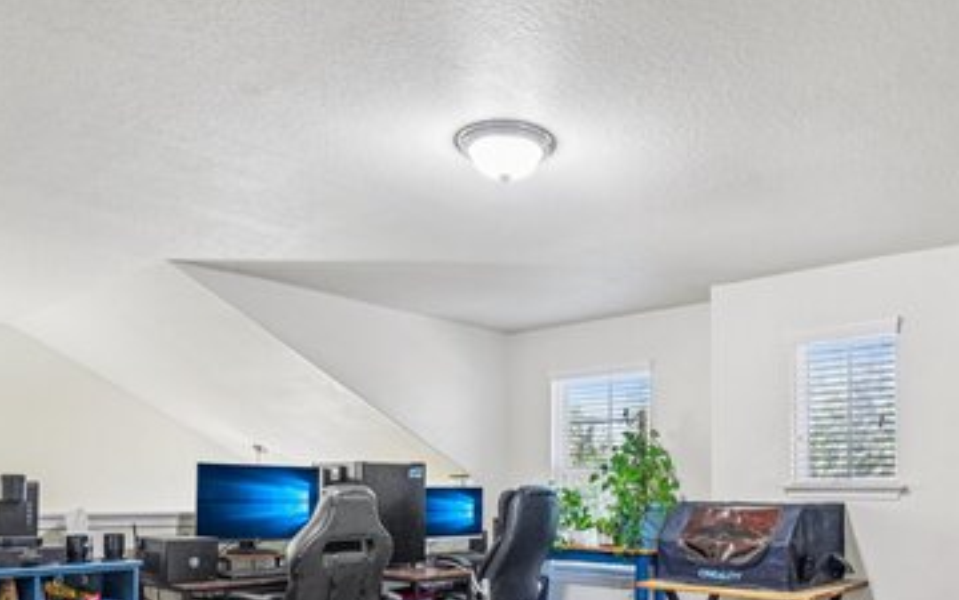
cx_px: 581
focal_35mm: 29
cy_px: 505
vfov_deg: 40.8
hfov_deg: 64.0
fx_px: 758
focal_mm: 16
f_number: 8
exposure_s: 1/15
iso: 3600
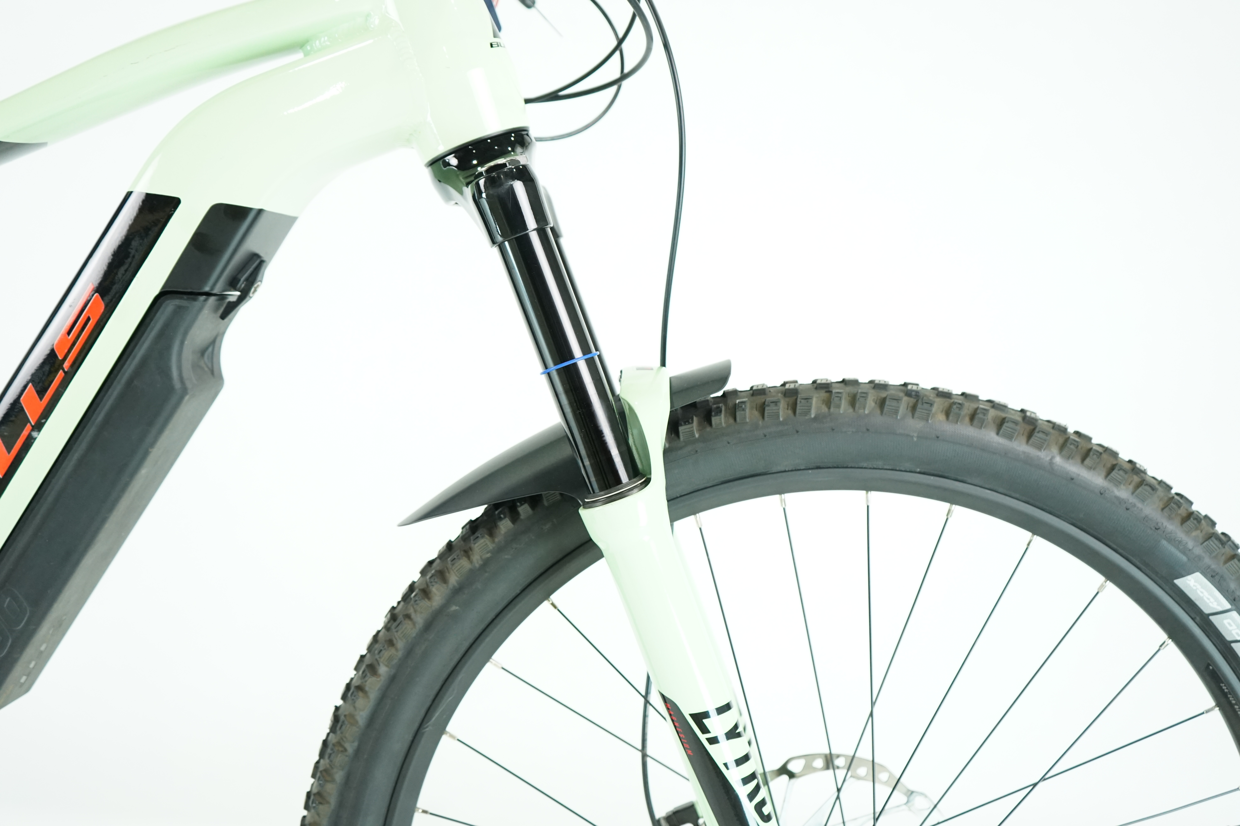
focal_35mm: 36
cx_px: 620
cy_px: 413
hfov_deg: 53.1
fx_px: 1240
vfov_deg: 36.9
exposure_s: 1/200
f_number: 4
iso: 2000
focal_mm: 36
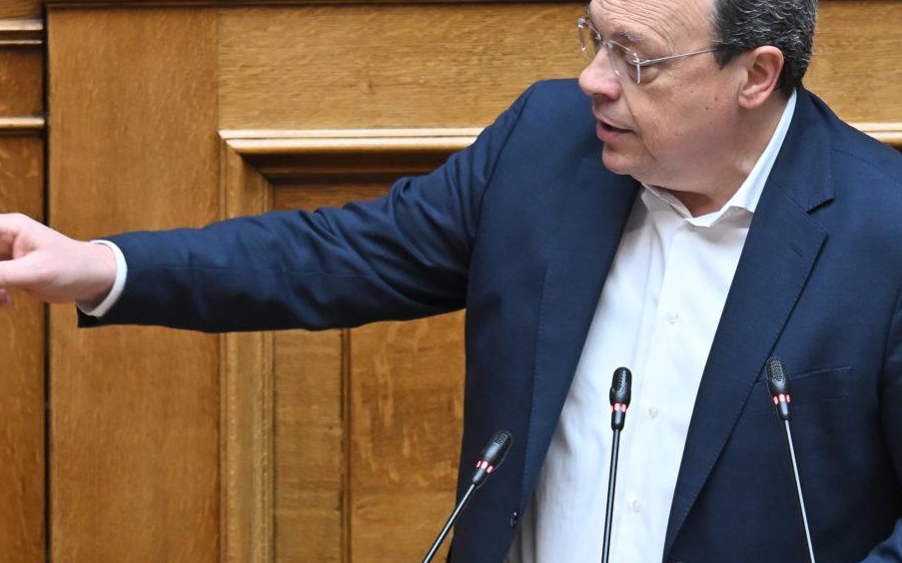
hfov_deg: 3.4
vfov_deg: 2.1
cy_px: 352
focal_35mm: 624
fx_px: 15337
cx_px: 116
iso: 3600
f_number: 5.6
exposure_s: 1/250
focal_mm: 270
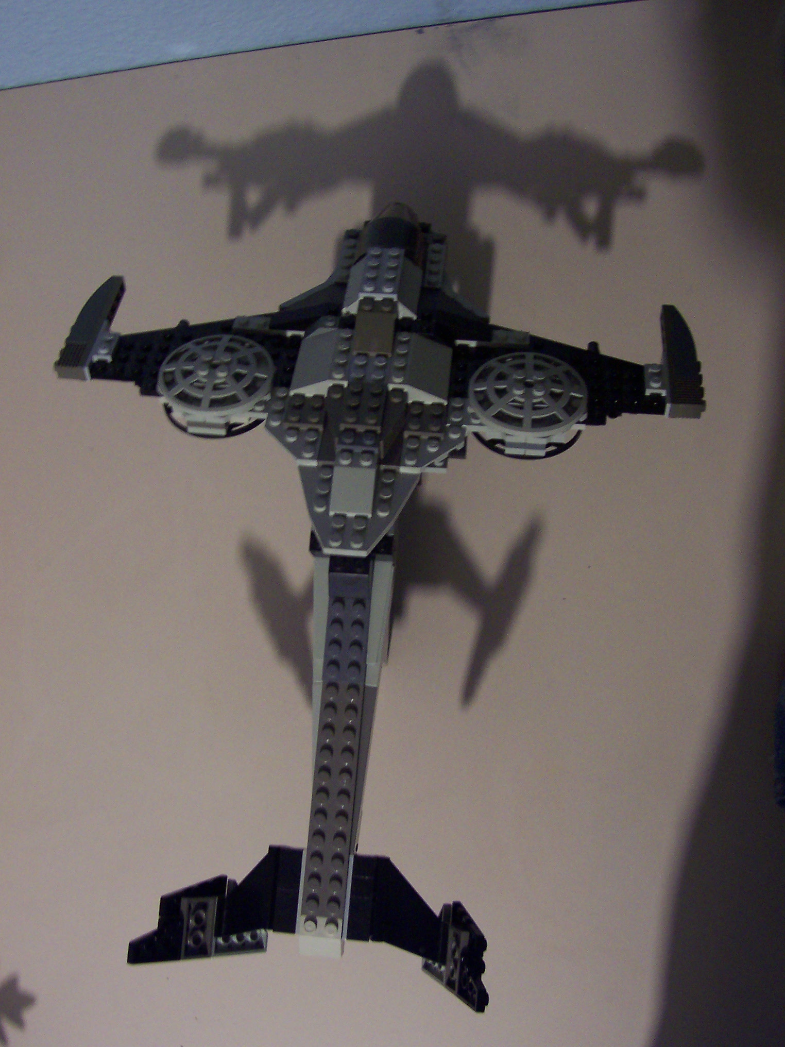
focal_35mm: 37
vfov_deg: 50.1
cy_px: 524
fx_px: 1119
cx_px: 392
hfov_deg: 38.7
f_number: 2.8
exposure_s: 1/8
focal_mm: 5.6
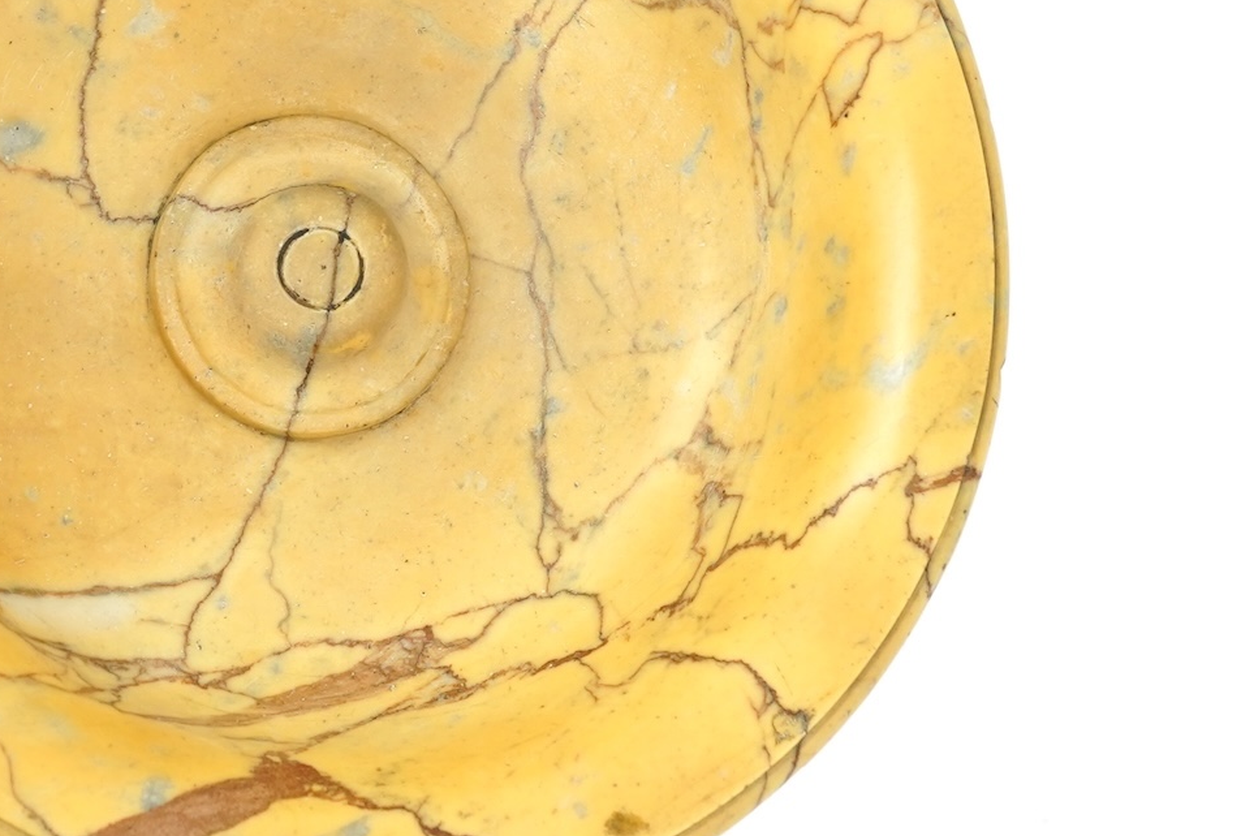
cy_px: 329
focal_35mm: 92
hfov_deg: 21.8
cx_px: 244
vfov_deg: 14.9
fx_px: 3204
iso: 640
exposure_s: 1/50
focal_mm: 30
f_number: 6.3
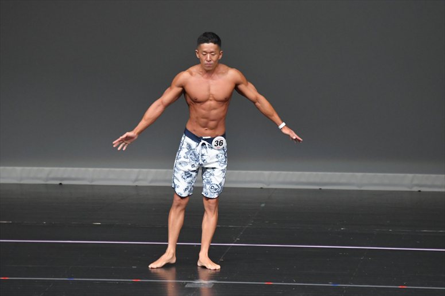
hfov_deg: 6.0
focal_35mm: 345
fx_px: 4263
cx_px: 222
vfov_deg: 4.0
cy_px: 148
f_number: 5.6
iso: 4000
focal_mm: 230
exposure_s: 1/400
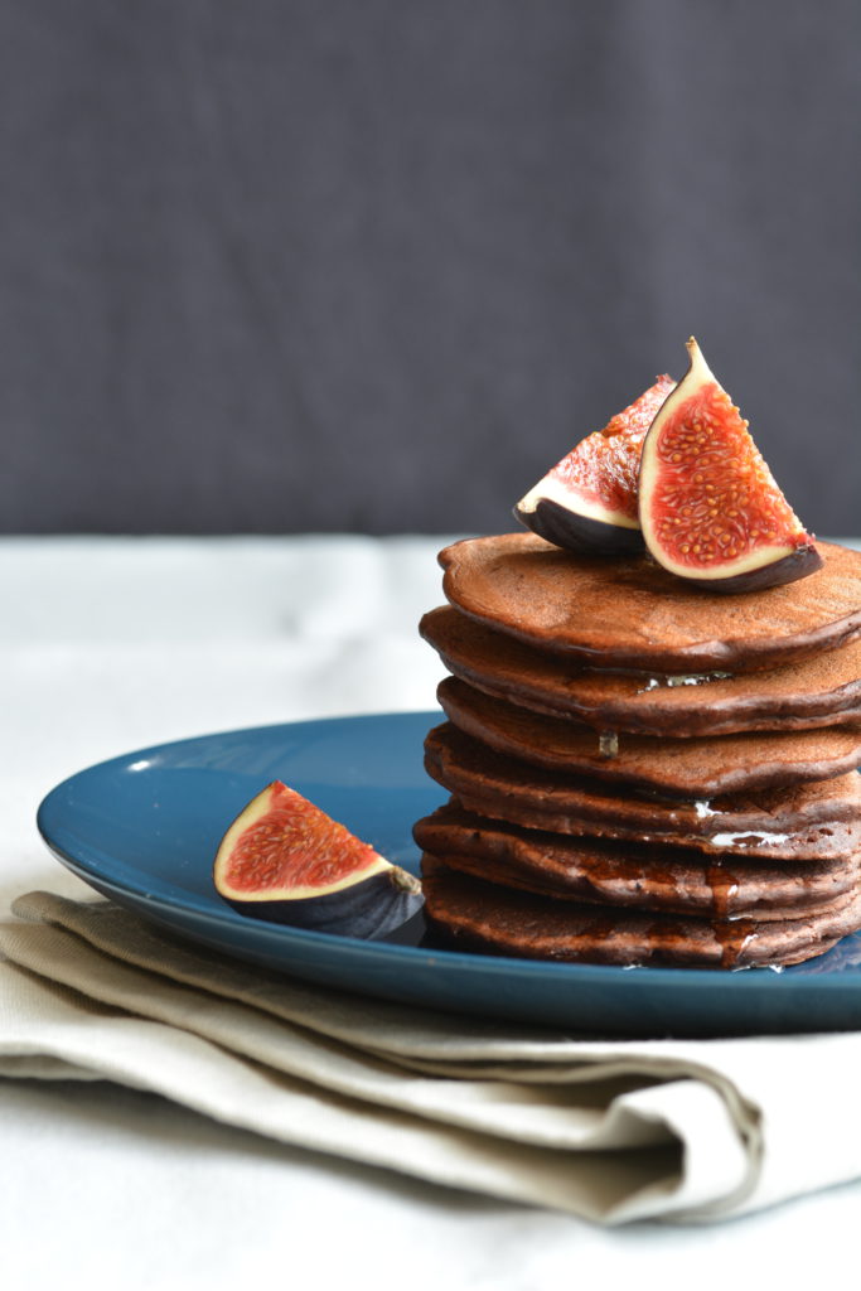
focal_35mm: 158
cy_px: 646
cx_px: 430
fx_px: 5648
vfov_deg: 13.0
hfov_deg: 8.7
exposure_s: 1/15
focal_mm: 105
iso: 200
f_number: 8
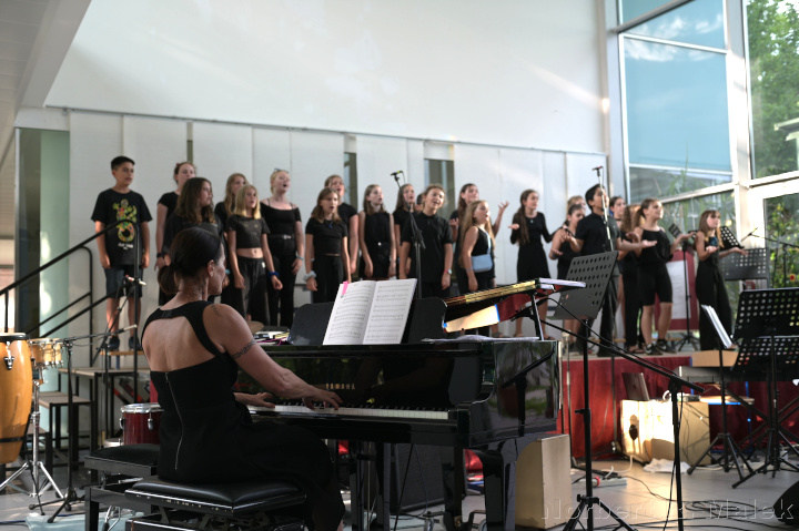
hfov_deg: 48.5
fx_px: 887
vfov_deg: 33.4
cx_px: 400
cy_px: 266
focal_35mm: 40
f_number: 2.8
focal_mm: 40
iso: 200
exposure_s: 1/160
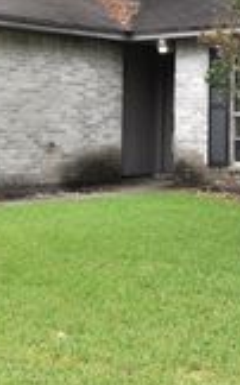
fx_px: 891
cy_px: 86
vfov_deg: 24.1
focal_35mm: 85
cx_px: 183
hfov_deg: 15.3
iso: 200
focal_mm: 18
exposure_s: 1/160
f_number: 6.3
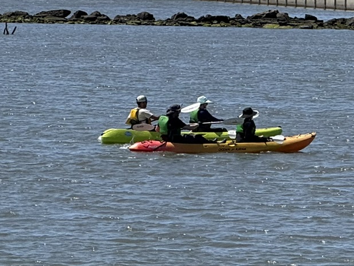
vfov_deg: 3.7
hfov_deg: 5.0
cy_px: 40
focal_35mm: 399
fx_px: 4080
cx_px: 82
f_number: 2.8
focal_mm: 15.66
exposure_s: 1/2710
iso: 50
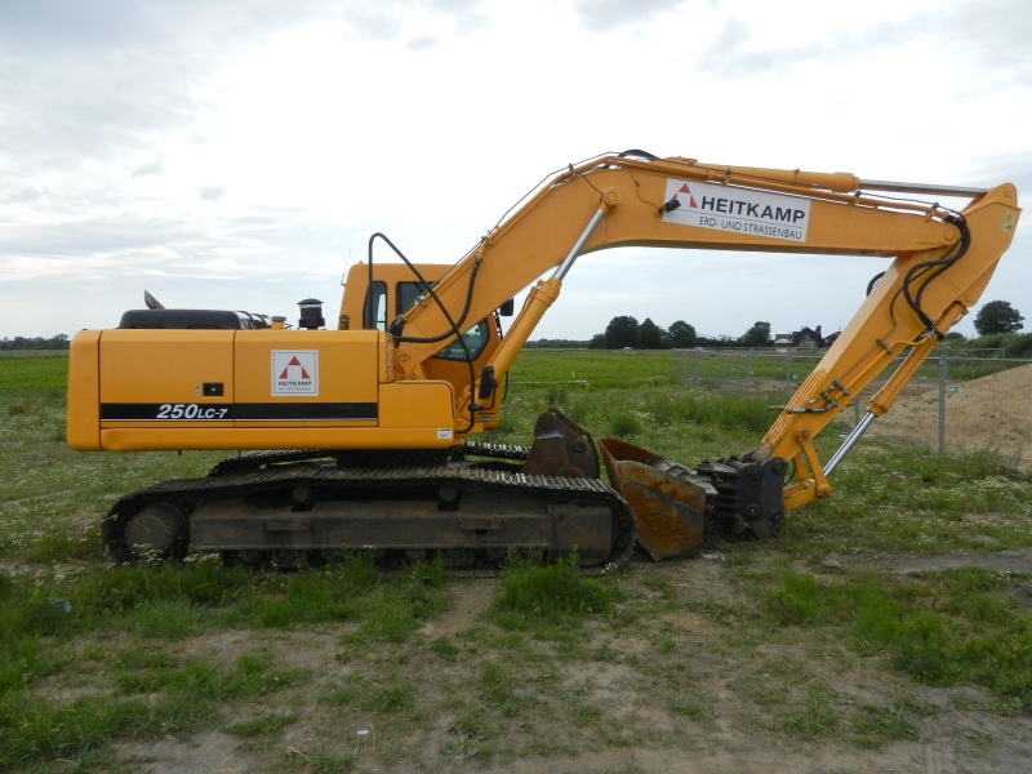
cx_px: 516
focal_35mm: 25
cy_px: 387
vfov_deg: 54.9
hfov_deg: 69.4
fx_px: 745
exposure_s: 1/1600
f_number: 3.5
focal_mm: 4.5
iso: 160
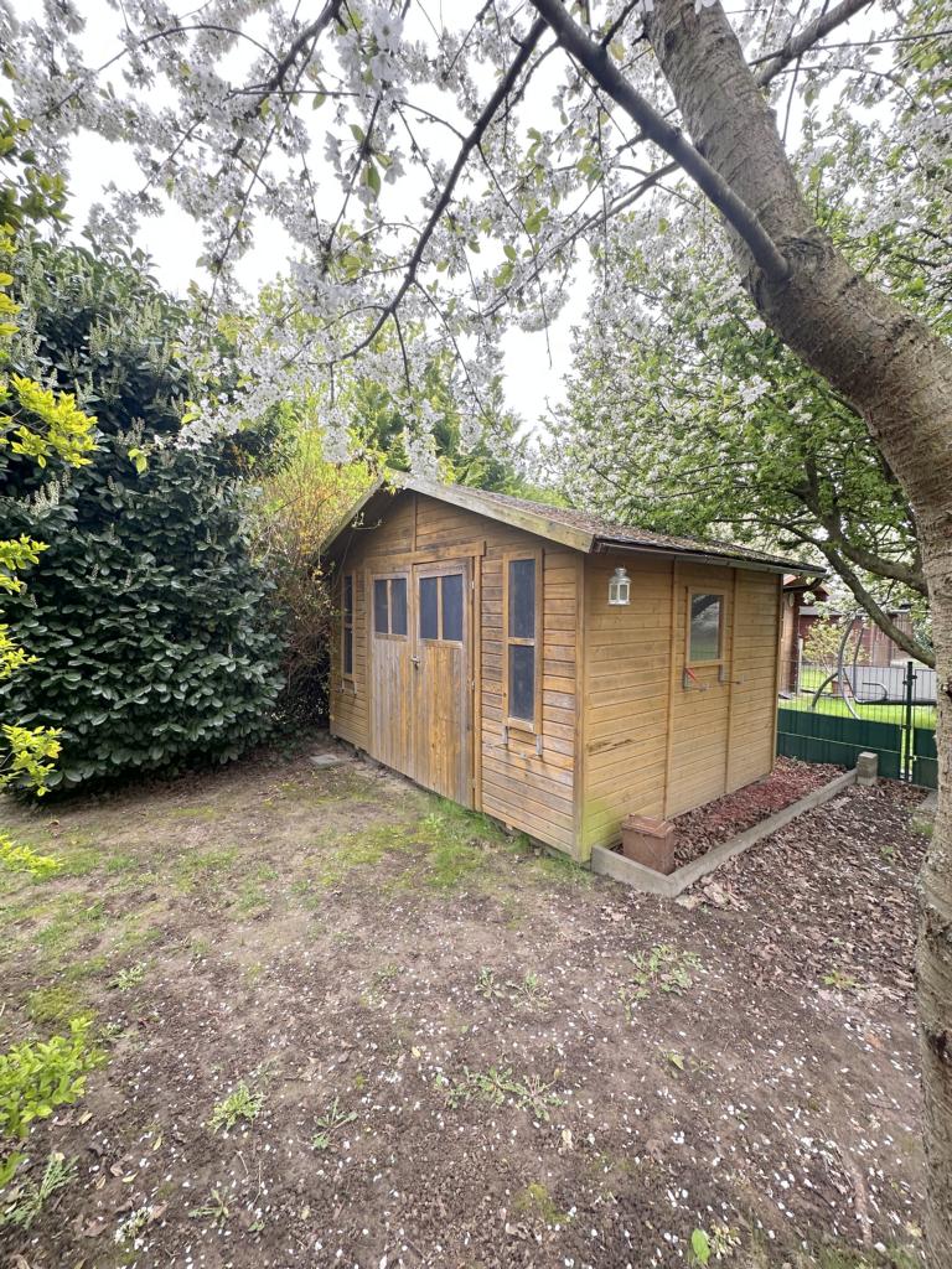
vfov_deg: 102.1
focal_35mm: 14
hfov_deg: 85.7
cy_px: 634
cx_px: 476
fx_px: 513
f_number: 2.2
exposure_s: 1/99
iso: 40
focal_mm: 2.22
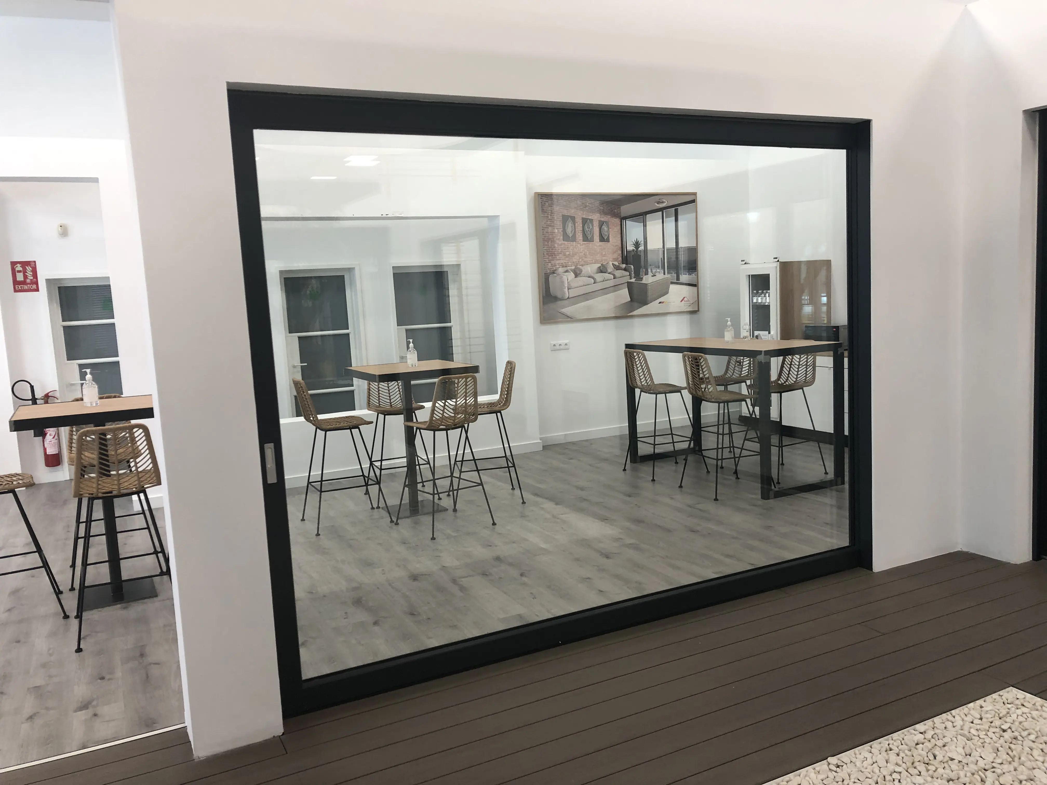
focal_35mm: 28
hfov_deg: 63.4
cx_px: 524
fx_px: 847
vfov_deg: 49.7
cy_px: 392
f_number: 1.8
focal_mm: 4
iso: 32
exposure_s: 1/33
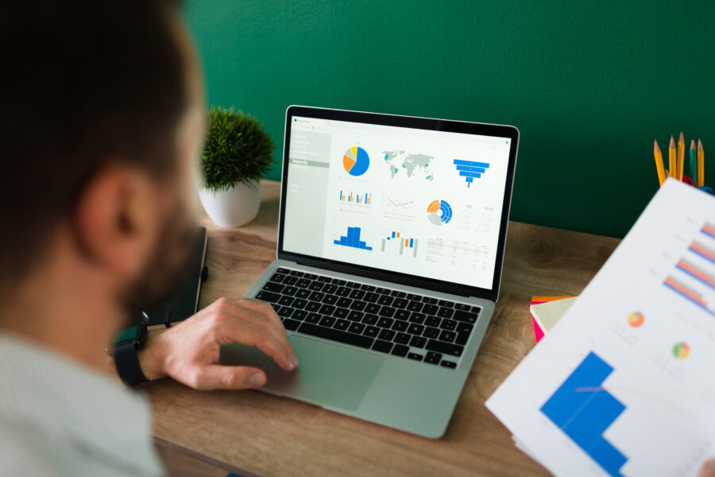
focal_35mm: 35
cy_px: 238
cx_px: 358
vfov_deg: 37.9
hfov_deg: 54.4
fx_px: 695
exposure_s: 1/160
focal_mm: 35
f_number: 1.8
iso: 400
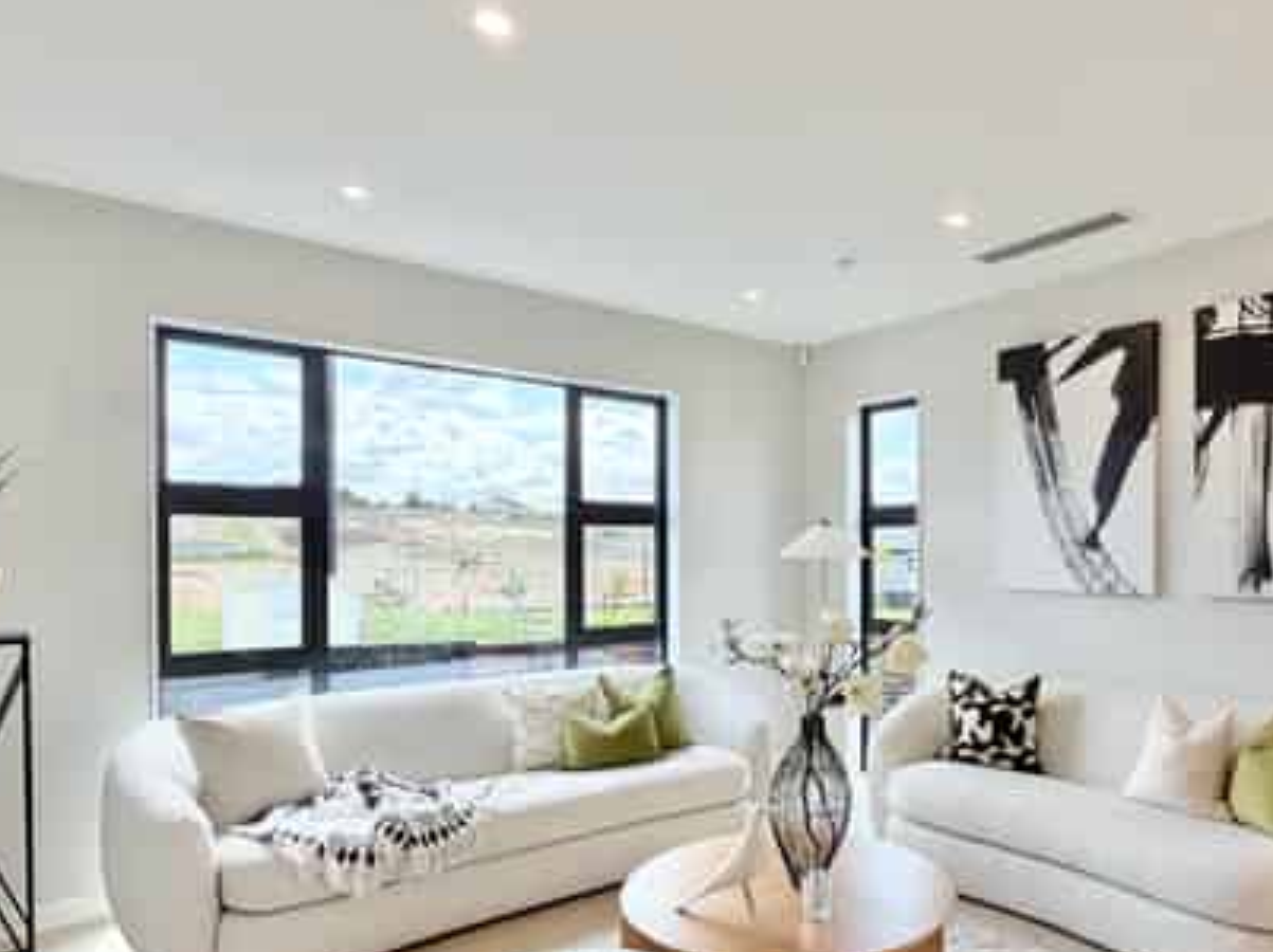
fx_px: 845
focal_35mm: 23
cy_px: 563
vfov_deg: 58.4
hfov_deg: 72.5
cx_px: 810
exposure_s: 1/224
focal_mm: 2.22
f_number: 2.2
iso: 50
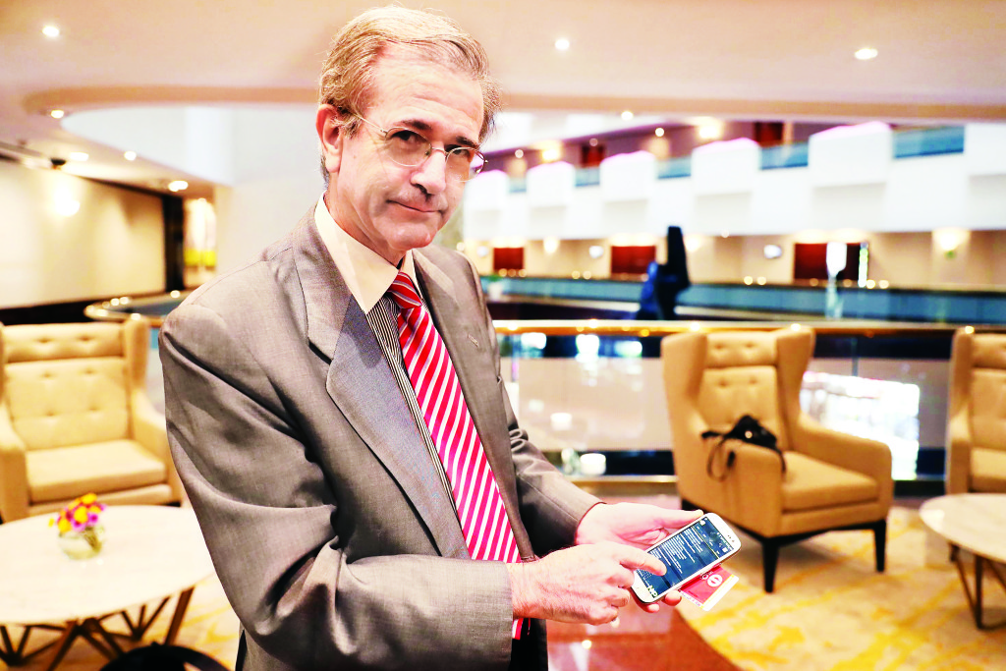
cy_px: 336
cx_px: 503
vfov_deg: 47.9
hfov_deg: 67.4
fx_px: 755
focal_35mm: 27
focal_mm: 18
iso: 400
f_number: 11
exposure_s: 1/400
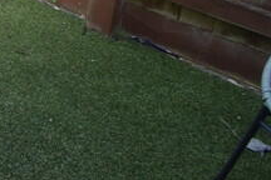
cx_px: -290
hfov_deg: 17.9
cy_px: -161
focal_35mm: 71
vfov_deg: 15.8
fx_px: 534
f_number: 7.1
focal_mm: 10
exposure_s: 1/200
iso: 400
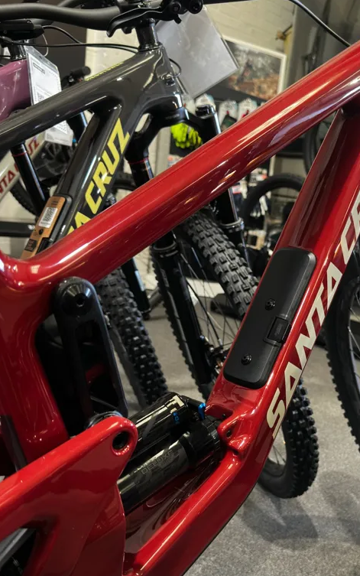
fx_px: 565
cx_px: 284
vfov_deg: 53.8
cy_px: 334
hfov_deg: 34.4
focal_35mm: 36
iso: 320
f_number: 1.78
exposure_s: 1/33
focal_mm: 6.86
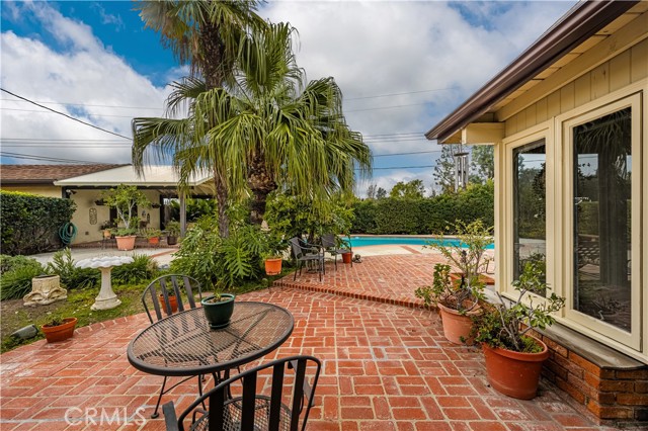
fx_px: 252
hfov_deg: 104.3
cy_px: 216
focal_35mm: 14
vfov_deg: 81.1
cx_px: 324
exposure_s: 1/250
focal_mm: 14
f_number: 9
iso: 100
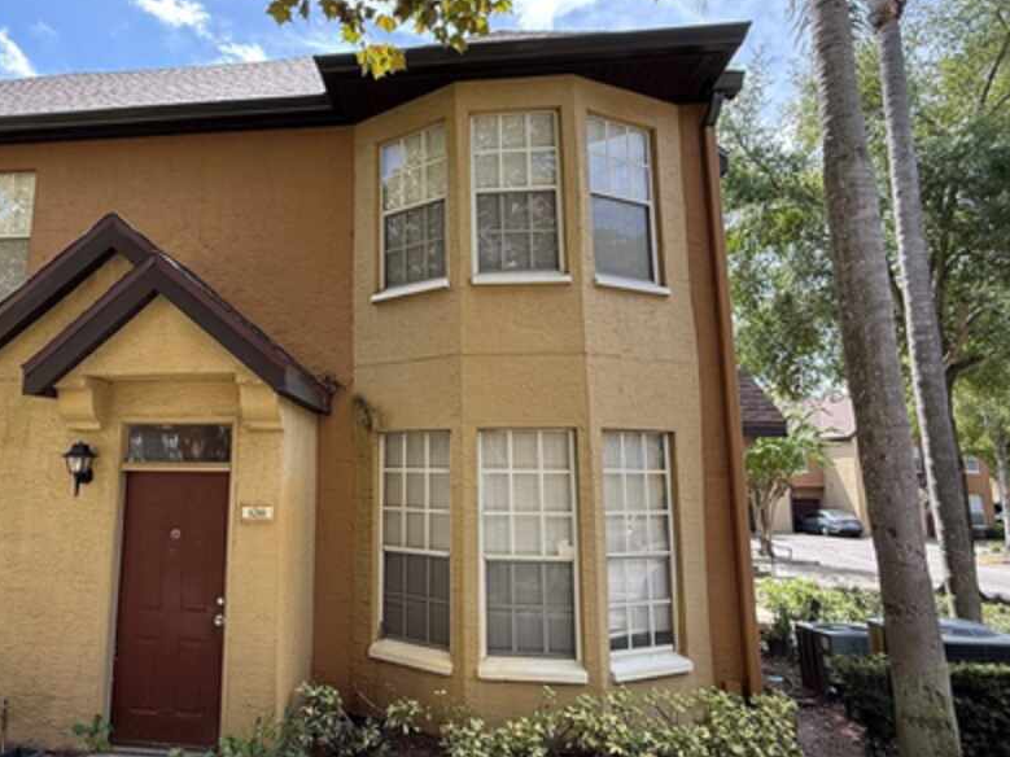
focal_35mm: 23
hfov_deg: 72.5
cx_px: 367
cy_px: 364
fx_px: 671
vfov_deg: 58.8
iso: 64
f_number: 2.2
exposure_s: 1/284
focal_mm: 2.22
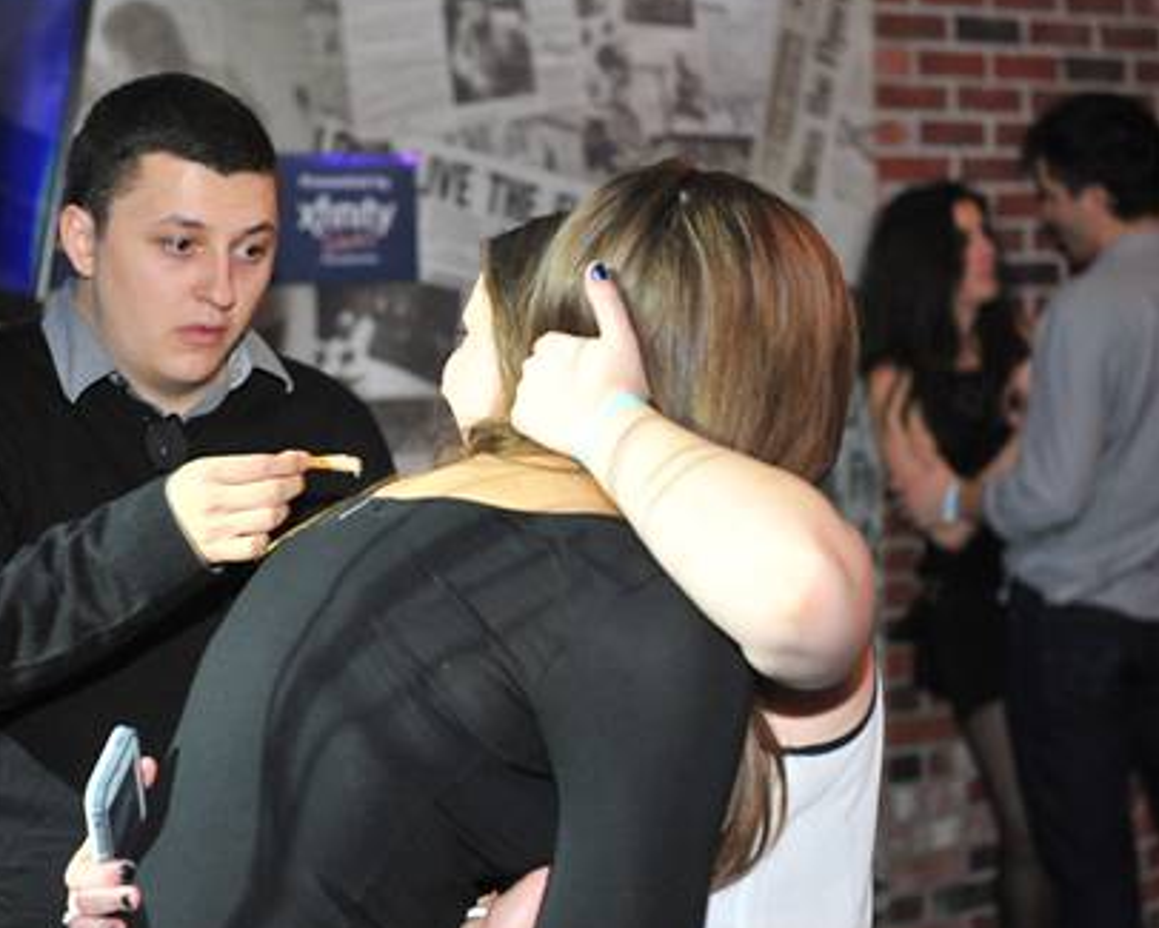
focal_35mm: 89
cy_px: 483
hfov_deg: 21.5
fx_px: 3054
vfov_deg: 17.3
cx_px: 488
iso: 2500
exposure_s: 1/100
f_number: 4
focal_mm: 70
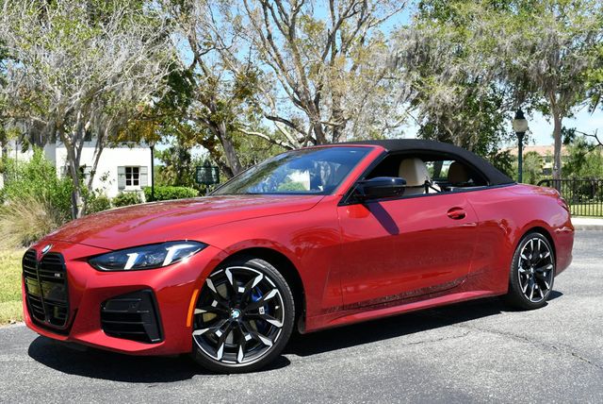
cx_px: 302
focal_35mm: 44
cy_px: 202
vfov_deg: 30.6
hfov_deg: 44.5
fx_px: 738
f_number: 8
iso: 140
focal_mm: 22
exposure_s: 1/250
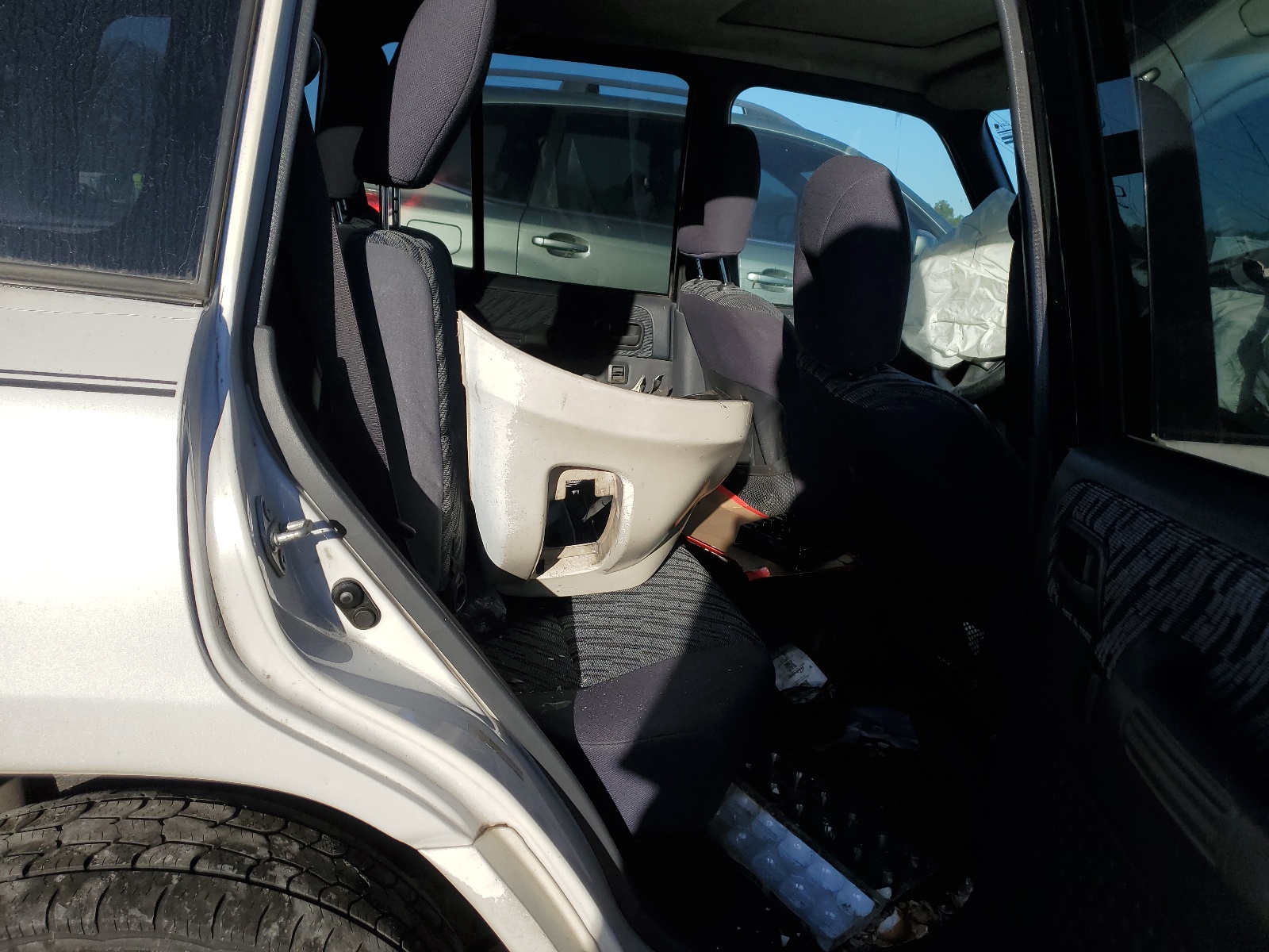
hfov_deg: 67.3
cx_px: 634
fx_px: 953
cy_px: 476
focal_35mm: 26
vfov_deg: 53.1
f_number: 1.5
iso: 50
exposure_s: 1/5000
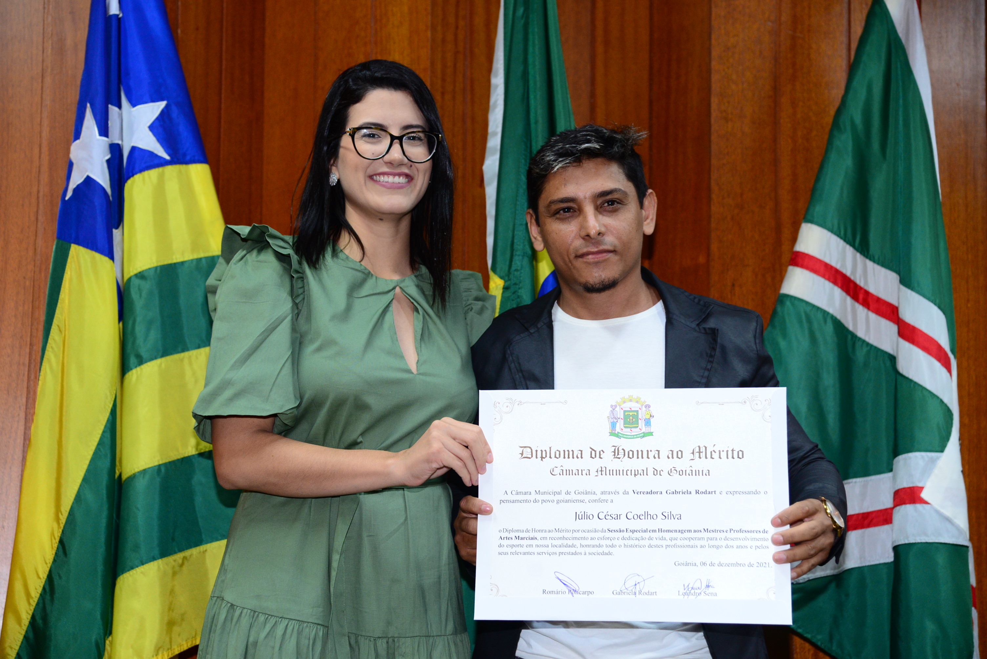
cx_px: 494
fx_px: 1920
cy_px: 330
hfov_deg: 28.8
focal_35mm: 70
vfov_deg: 19.5
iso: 1600
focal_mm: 70
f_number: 4
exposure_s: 1/60
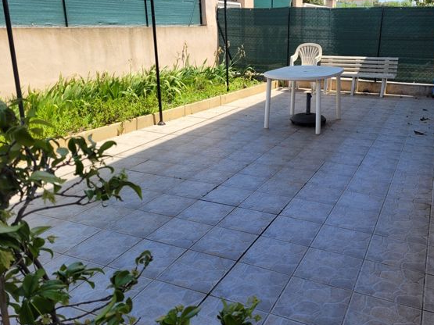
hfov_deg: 55.0
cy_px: 146
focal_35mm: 33
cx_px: 257
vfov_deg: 42.9
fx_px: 414
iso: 40
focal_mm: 5.4
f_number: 1.8
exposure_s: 1/1384
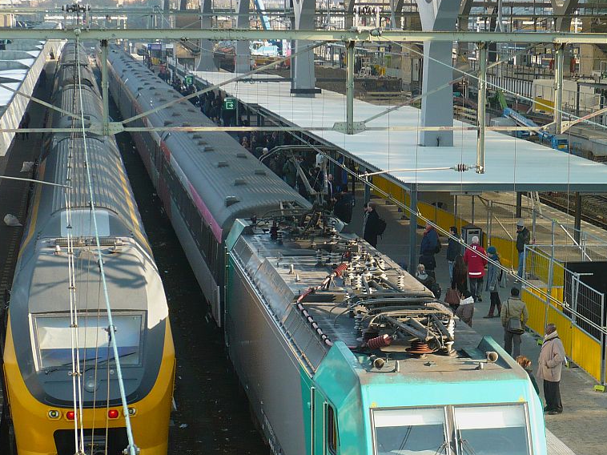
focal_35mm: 95
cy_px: 348
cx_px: 417
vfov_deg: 15.5
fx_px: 1665
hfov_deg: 20.6
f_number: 3.7
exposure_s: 1/125
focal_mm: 9.9
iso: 100
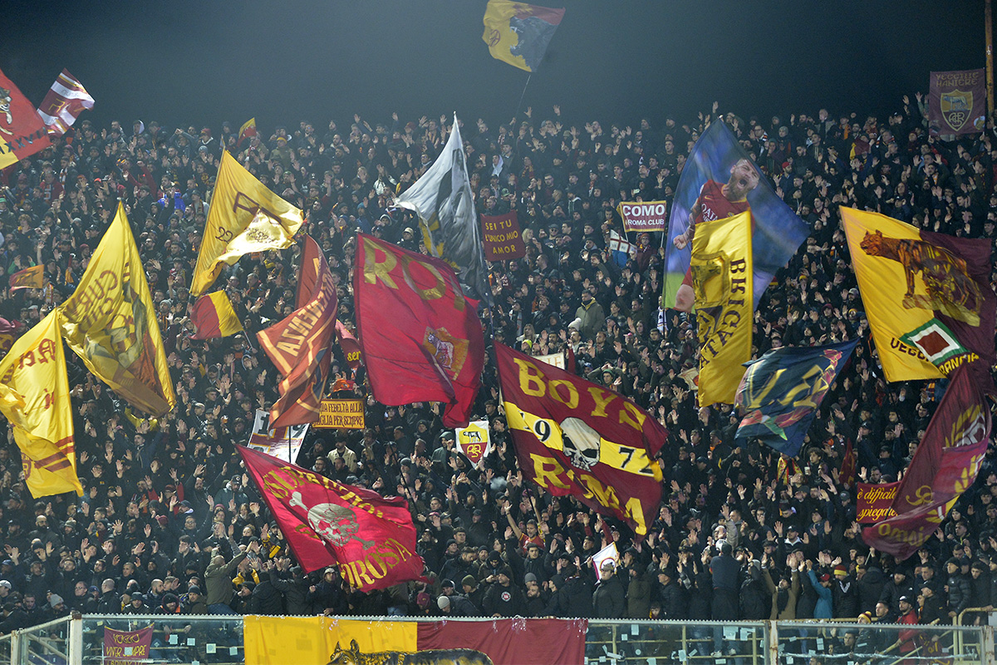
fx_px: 3877
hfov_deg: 14.7
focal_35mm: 140
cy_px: 332
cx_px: 498
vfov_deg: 9.8
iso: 3200
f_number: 5
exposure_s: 1/125
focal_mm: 140
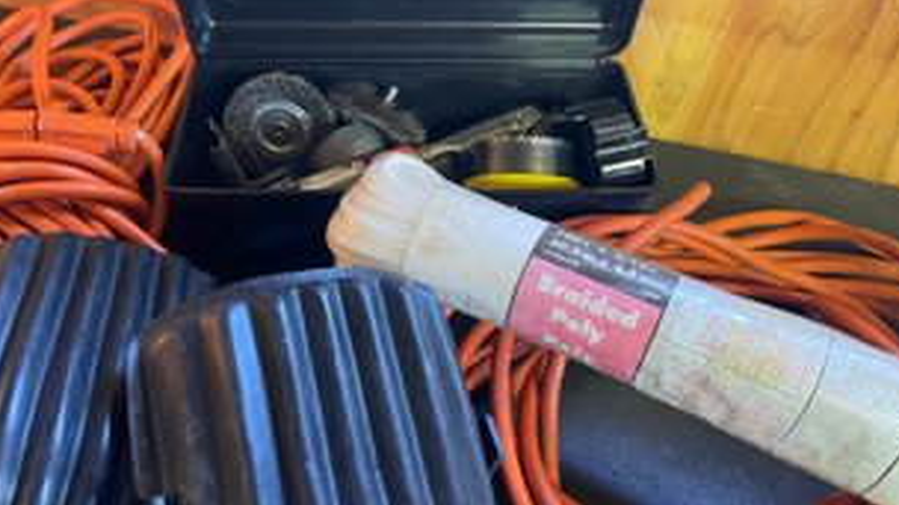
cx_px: 410
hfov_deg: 60.9
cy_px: 226
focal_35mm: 32
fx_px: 763
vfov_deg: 36.6
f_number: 1.6
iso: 400
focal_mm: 4.2
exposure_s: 1/40
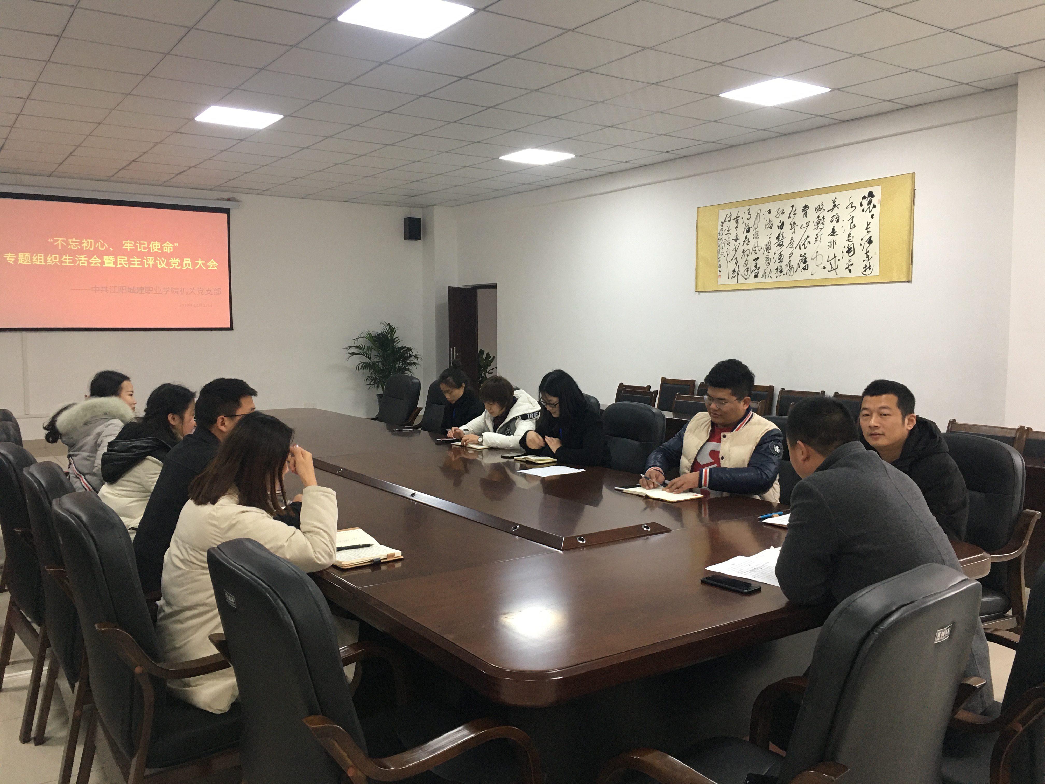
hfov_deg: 61.7
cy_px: 392
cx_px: 522
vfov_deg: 48.2
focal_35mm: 29
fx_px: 875
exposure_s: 1/17
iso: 64
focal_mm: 4.15
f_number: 2.2
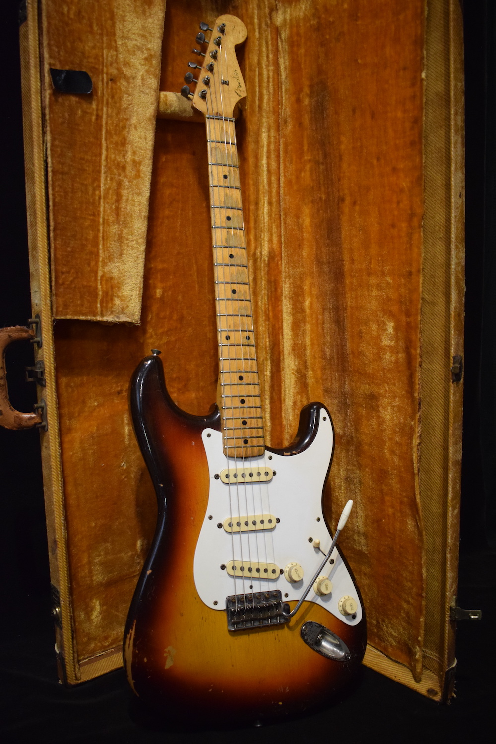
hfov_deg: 40.0
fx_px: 682
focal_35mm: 33
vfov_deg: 57.2
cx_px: 248
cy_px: 372
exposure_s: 1/60
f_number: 3.8
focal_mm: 22
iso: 2500
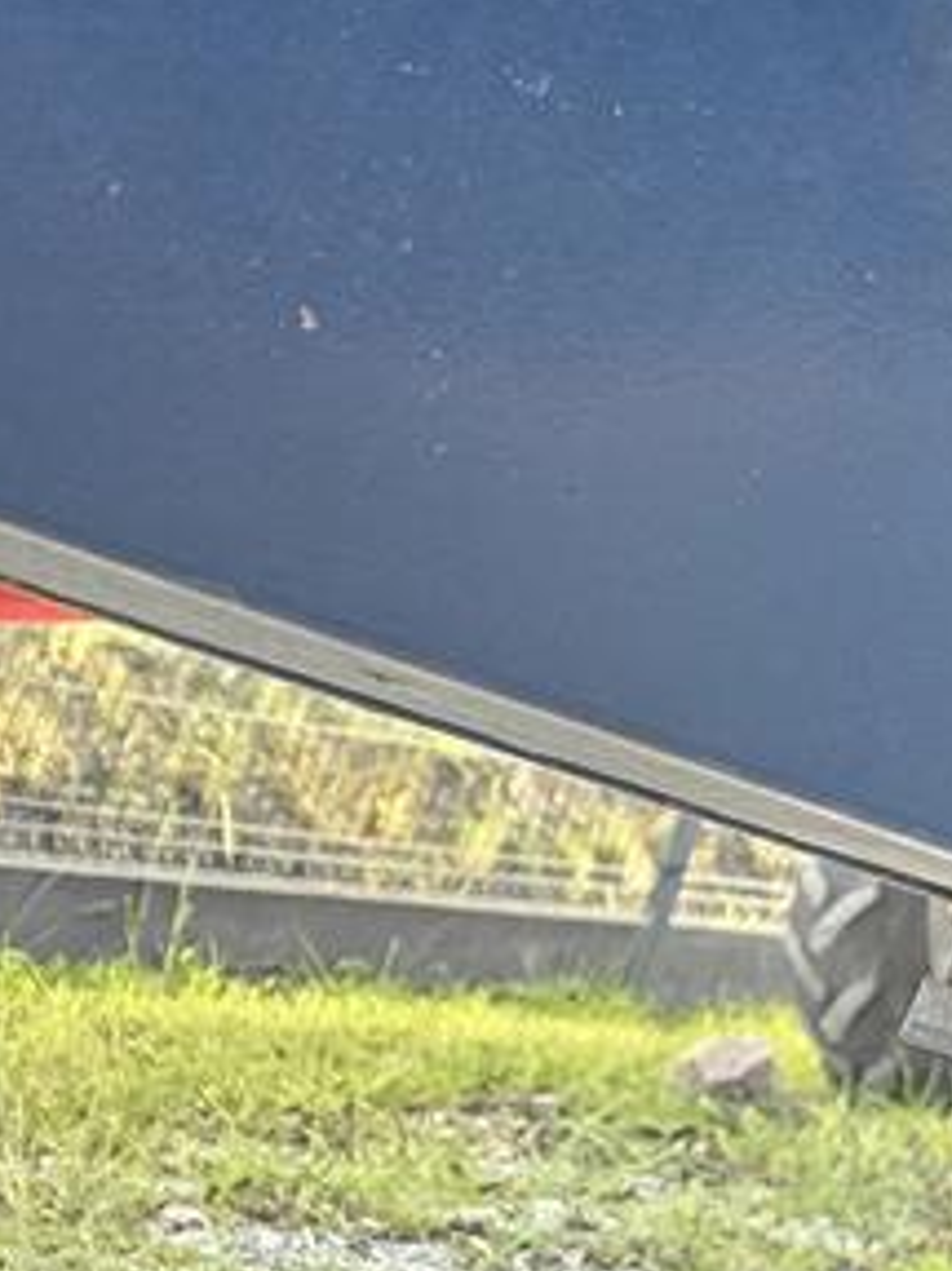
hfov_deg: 14.5
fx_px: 3009
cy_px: -239
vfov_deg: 22.1
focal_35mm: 82
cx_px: 1970
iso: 320
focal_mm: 5.4
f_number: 1.8
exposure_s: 1/100
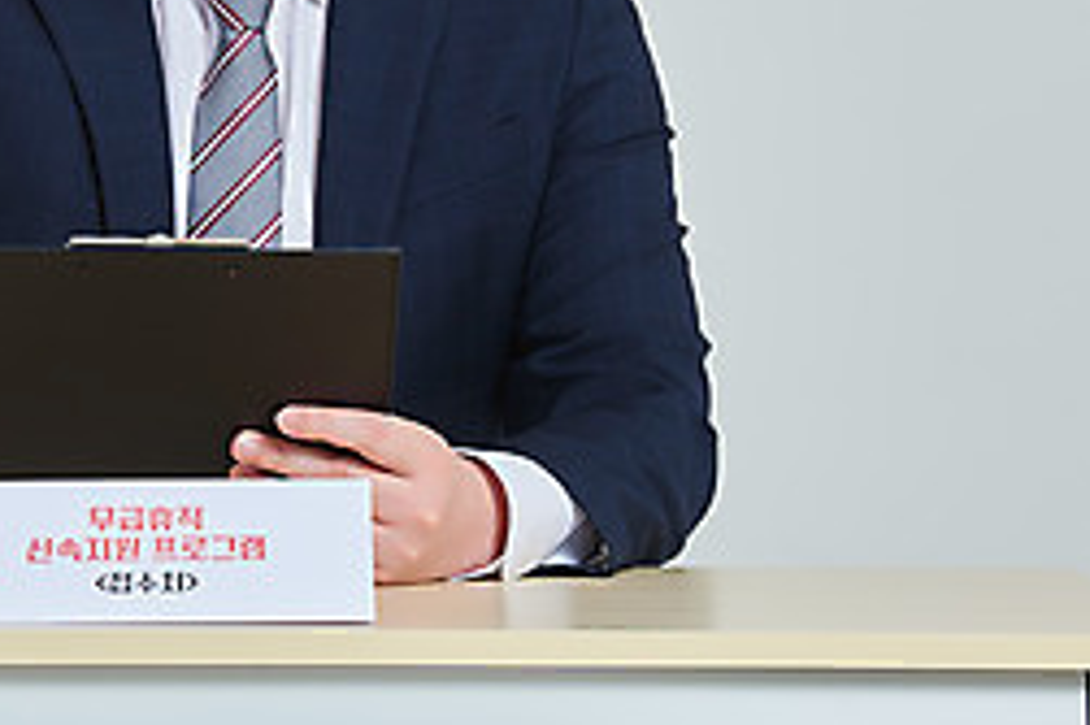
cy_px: 0
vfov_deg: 4.6
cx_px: 154
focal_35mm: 299
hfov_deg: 6.9
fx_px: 9047
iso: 100
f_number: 14
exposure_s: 1/125
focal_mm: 125
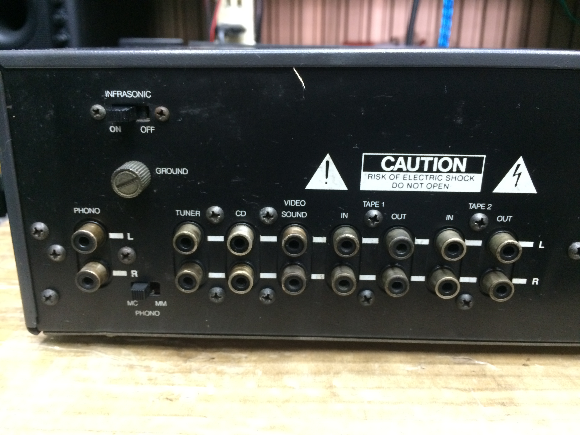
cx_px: 290
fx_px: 486
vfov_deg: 48.2
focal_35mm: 29
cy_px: 218
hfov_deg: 61.7
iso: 320
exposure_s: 1/20
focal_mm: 4.15
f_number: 2.2
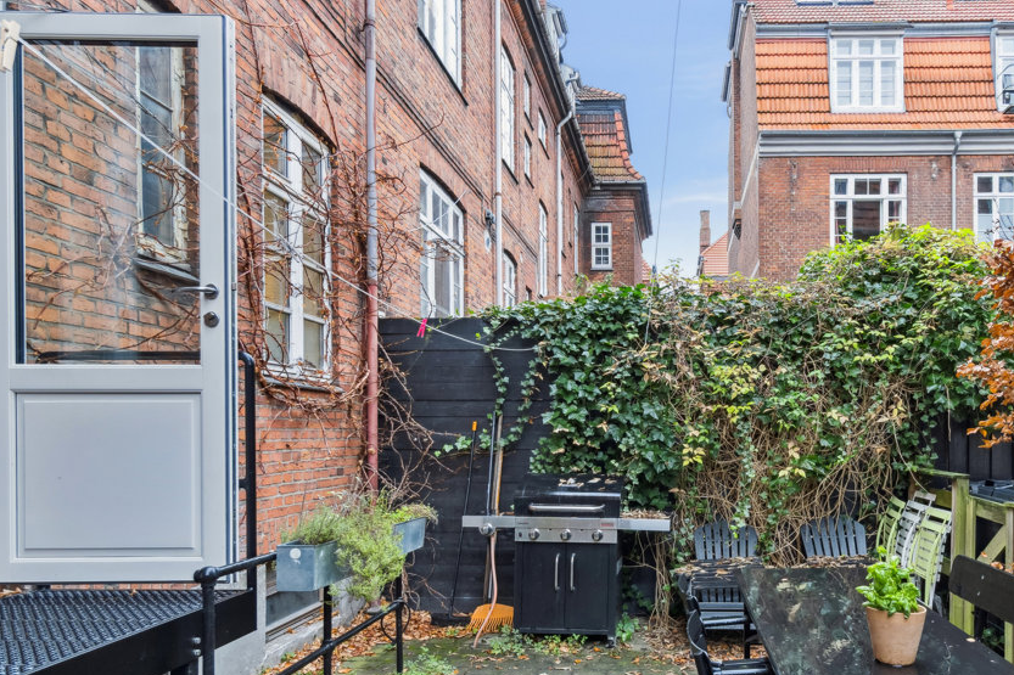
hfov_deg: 71.9
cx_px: 662
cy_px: 431
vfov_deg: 52.4
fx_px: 676
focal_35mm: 24
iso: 200
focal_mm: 12
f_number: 8
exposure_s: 1/13
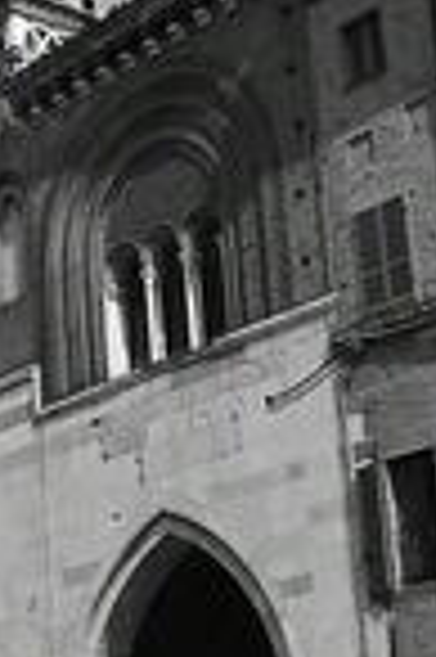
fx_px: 1803
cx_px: -207
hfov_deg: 13.1
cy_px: 394
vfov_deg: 20.6
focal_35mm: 99
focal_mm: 24
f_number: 10
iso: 250
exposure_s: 1/800
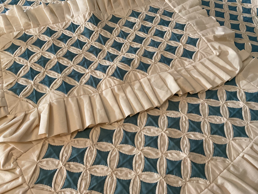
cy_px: 97
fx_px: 216
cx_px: 129
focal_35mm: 29
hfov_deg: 61.7
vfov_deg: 48.2
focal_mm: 3
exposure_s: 1/60
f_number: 1.8
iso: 125
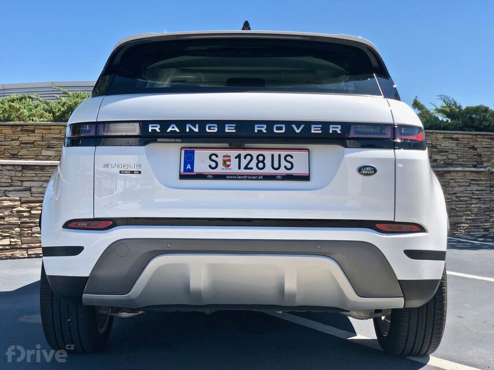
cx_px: 247
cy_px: 185
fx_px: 742
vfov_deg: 28.0
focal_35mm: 52
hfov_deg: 36.8
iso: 16
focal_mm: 6
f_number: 2.4
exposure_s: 1/867
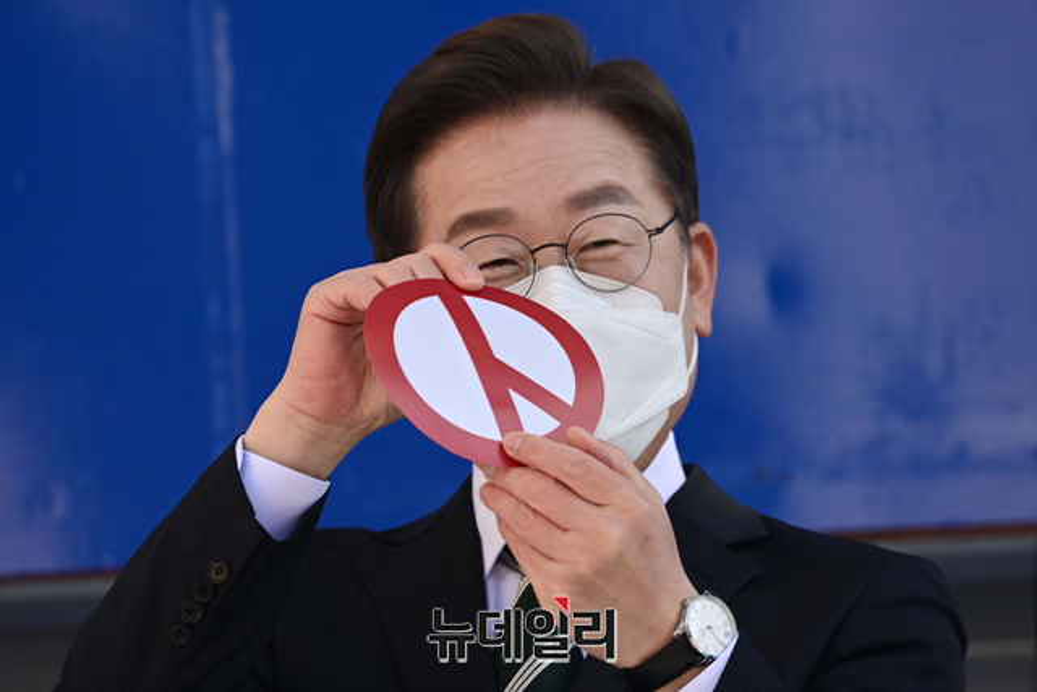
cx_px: 518
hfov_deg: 5.9
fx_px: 10084
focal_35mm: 350
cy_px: 346
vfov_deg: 3.9
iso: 125
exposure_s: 1/200
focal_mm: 350
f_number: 5.6
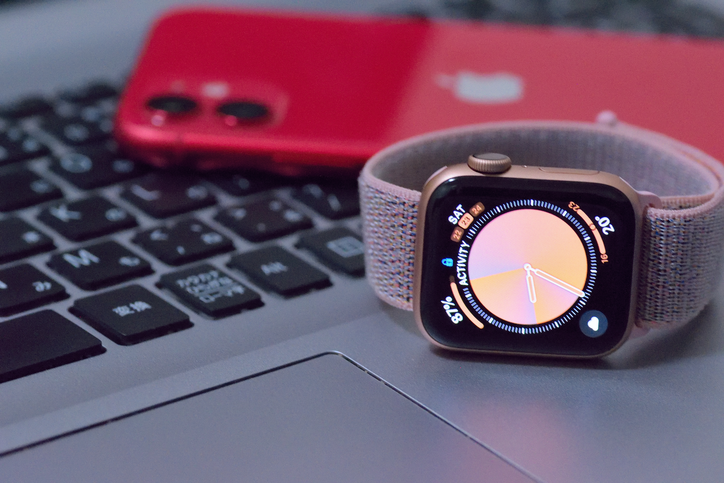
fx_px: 2715
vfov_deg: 10.2
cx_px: 362
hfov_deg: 15.2
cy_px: 242
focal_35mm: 135
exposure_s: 1/40
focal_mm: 90
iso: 4000
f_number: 8
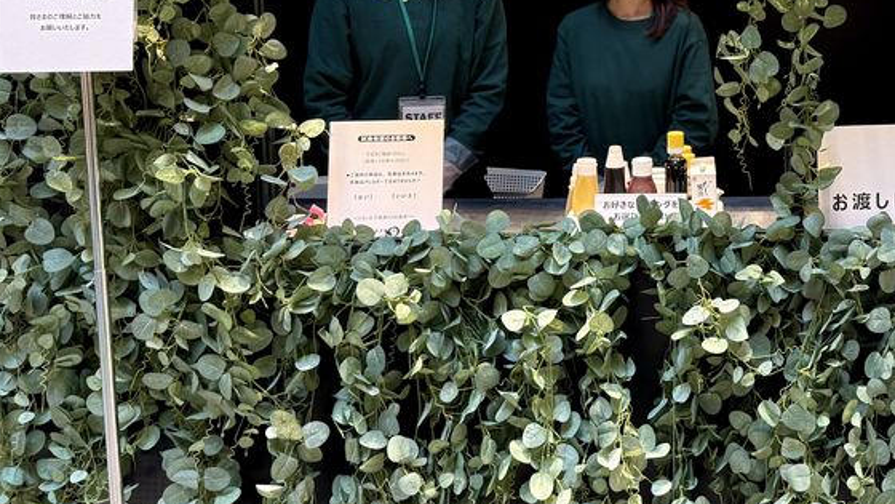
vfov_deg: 21.0
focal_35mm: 56
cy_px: 45
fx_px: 1329
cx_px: 857
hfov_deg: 34.5
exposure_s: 1/60
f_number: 1.78
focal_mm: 6.76
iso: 125
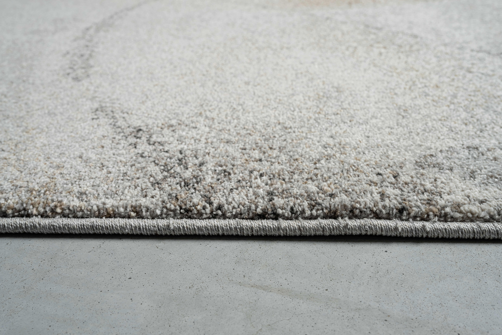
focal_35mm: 37
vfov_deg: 35.9
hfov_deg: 51.9
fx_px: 516
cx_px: 251
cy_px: 168
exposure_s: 1/125
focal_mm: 37
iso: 100
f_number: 11
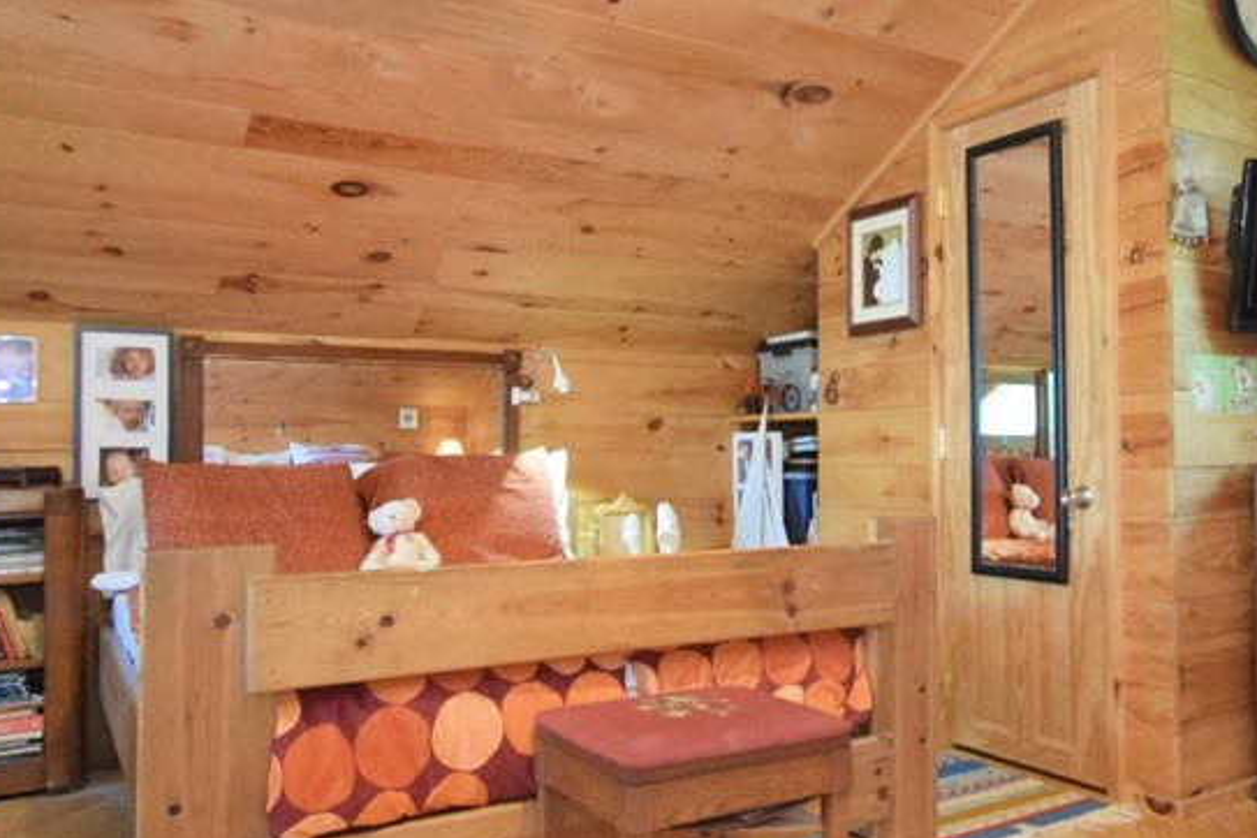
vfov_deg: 43.6
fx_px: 1047
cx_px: 818
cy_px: 446
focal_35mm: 30
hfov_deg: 60.7
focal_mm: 10
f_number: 3.5
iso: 4000
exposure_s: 1/60
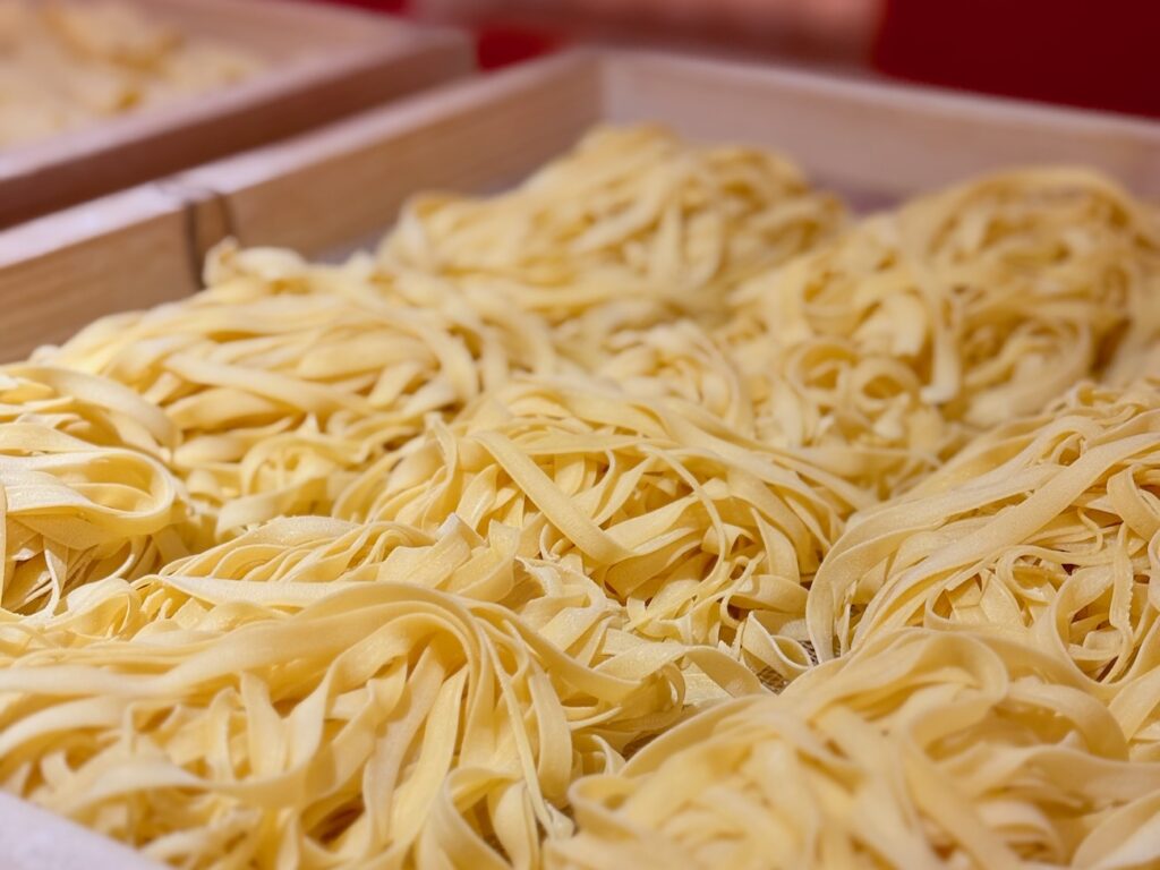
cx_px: 580
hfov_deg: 39.7
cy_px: 435
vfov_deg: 30.3
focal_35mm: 48
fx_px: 1609
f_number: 1.78
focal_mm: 6.76
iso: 64
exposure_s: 1/100
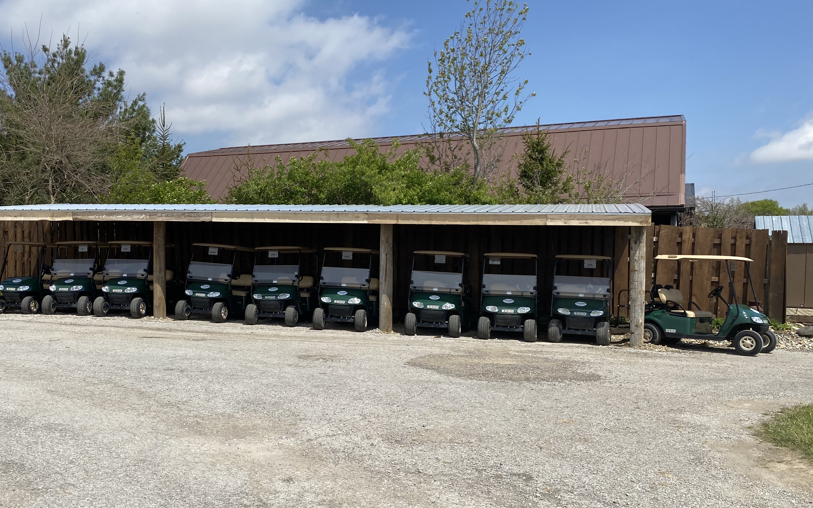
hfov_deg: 56.6
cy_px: 279
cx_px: 365
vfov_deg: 37.2
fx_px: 753
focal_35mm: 34
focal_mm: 4.25
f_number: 1.8
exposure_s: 1/4630
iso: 32
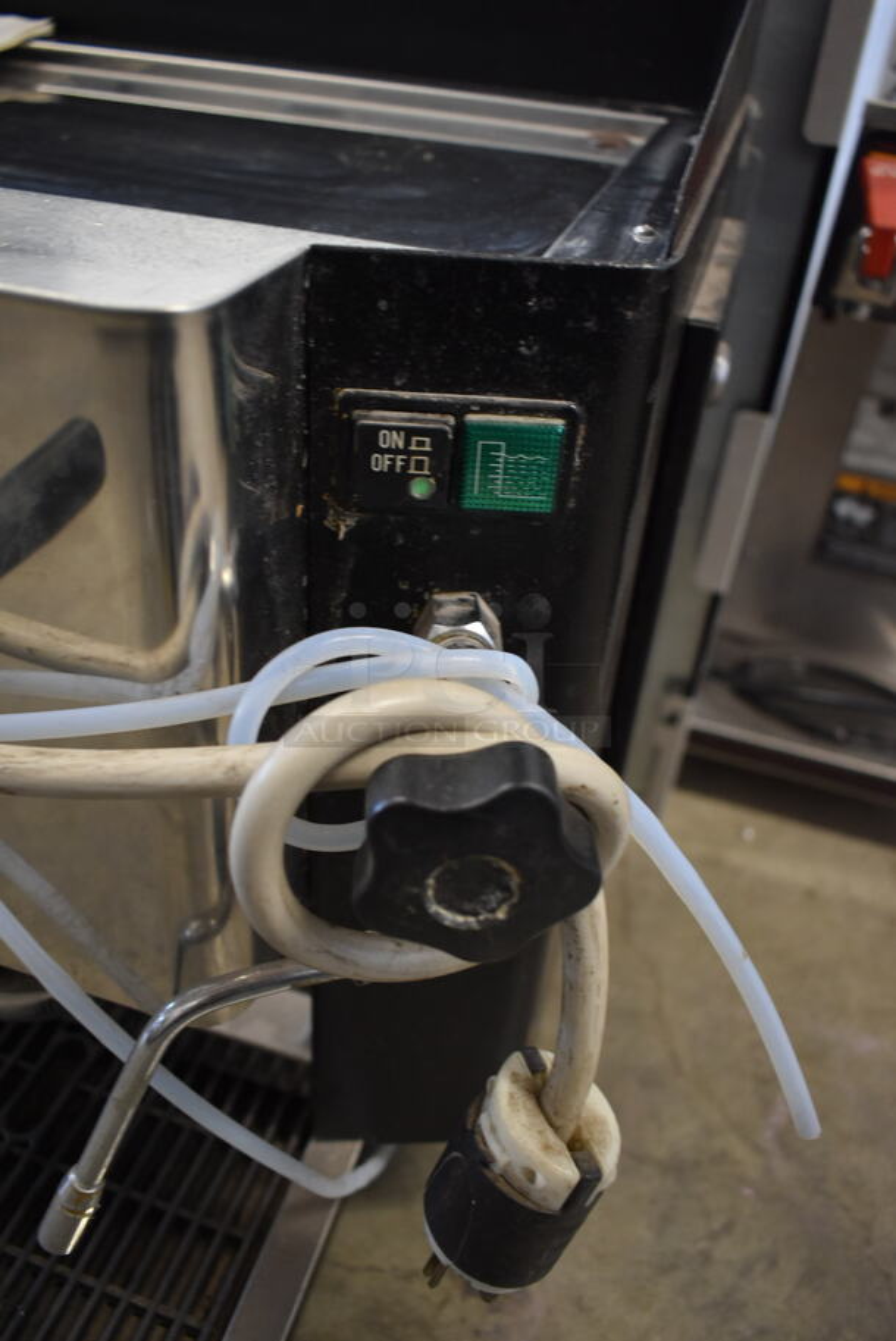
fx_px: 1118
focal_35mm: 30
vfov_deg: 61.9
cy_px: 670
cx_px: 448
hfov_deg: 43.7
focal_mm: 20
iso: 1000
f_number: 4
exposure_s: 1/60
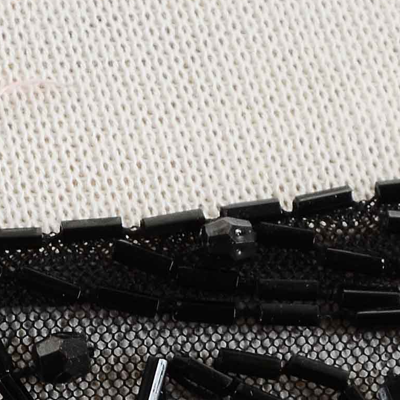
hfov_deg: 2.0
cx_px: -114
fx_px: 11253
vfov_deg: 2.0
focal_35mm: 861
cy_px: 846
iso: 160
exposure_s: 1/60
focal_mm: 105
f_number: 8
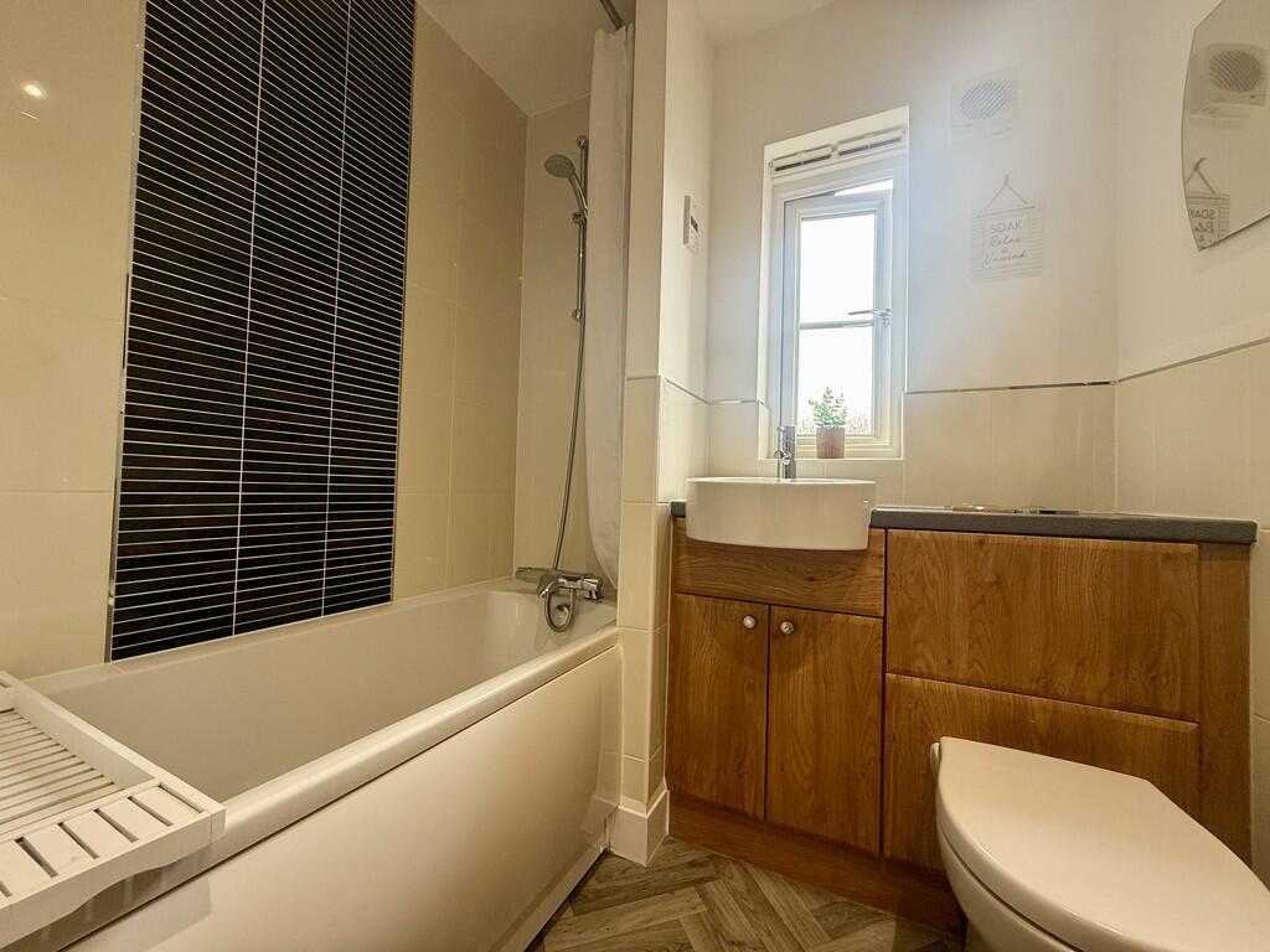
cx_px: 635
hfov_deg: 102.1
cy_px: 476
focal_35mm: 14
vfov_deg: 85.7
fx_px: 514
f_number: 2.2
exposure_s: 1/99
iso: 100
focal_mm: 2.22
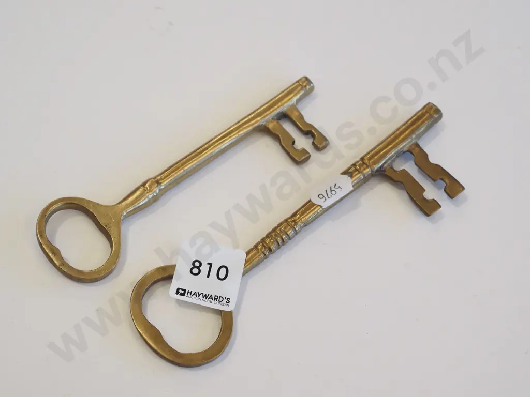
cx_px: 265
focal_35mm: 66
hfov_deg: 29.4
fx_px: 1011
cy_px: 198
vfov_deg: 22.3
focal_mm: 33
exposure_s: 1/320
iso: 1600
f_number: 5.6
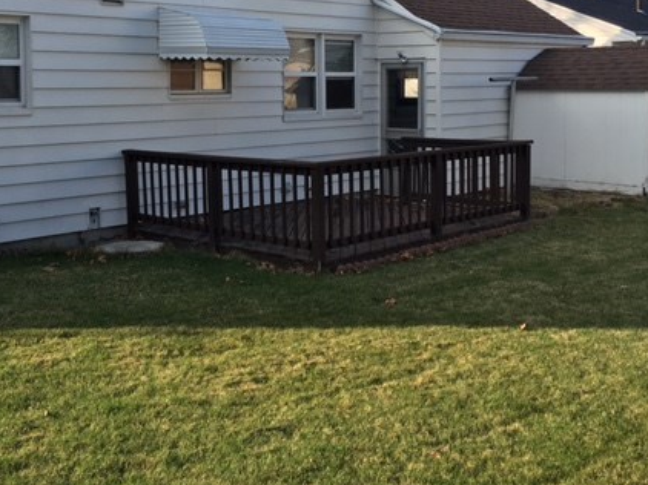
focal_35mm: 44
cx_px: 261
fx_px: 823
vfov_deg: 32.4
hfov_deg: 42.8
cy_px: 138
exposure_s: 1/769
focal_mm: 4.15
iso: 25
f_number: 2.2
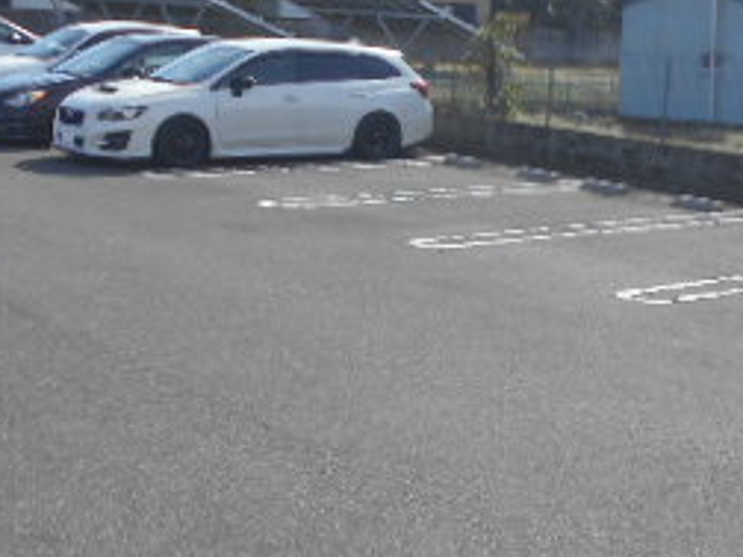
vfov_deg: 22.1
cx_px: 481
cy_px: 398
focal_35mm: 66
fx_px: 1417
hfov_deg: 29.2
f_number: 3.2
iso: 80
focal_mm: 4.6
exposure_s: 1/640
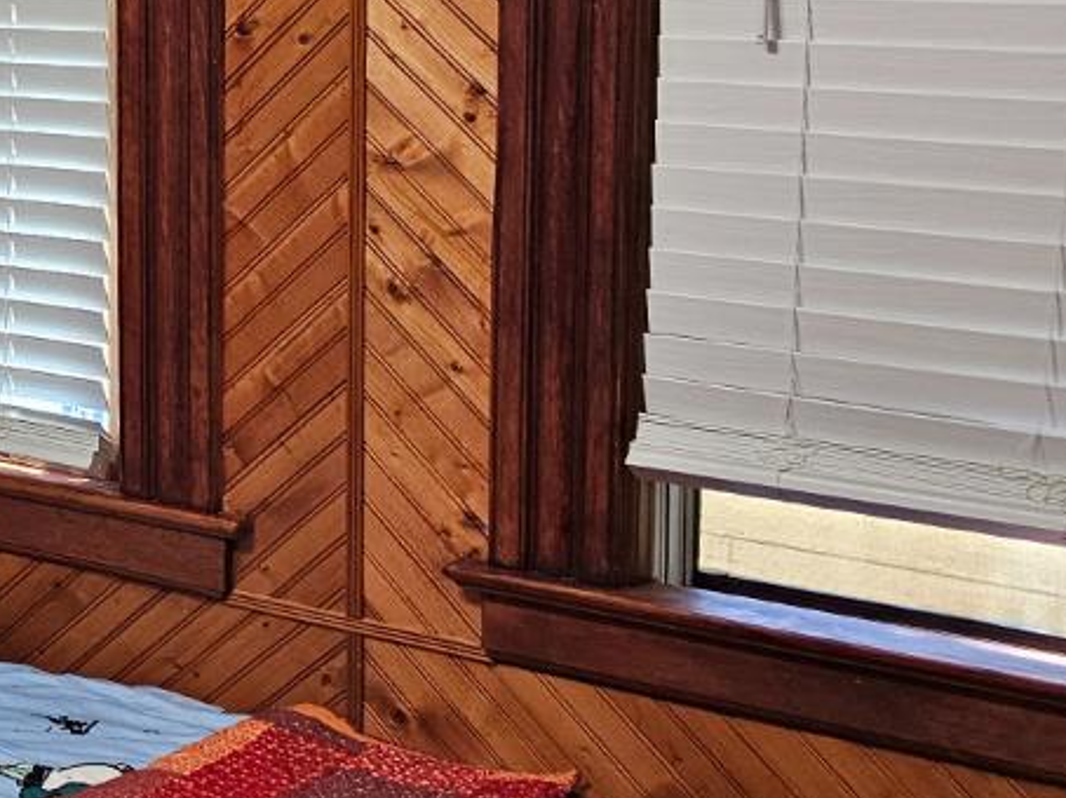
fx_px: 2339
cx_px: -669
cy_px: 144
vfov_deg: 19.2
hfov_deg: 20.6
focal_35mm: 76
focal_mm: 6.3
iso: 250
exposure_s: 1/120
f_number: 1.7
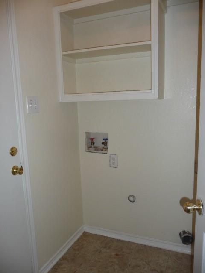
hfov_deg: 49.7
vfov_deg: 63.4
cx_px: 102
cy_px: 136
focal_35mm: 28
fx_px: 221
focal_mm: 4.7
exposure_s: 1/30
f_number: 3.3
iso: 100
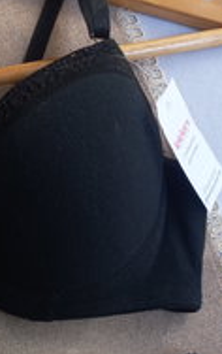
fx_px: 724
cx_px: -38
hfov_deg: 16.8
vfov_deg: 26.1
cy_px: 347
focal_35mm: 75
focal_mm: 4.6
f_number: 1.8
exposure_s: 1/50
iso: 40
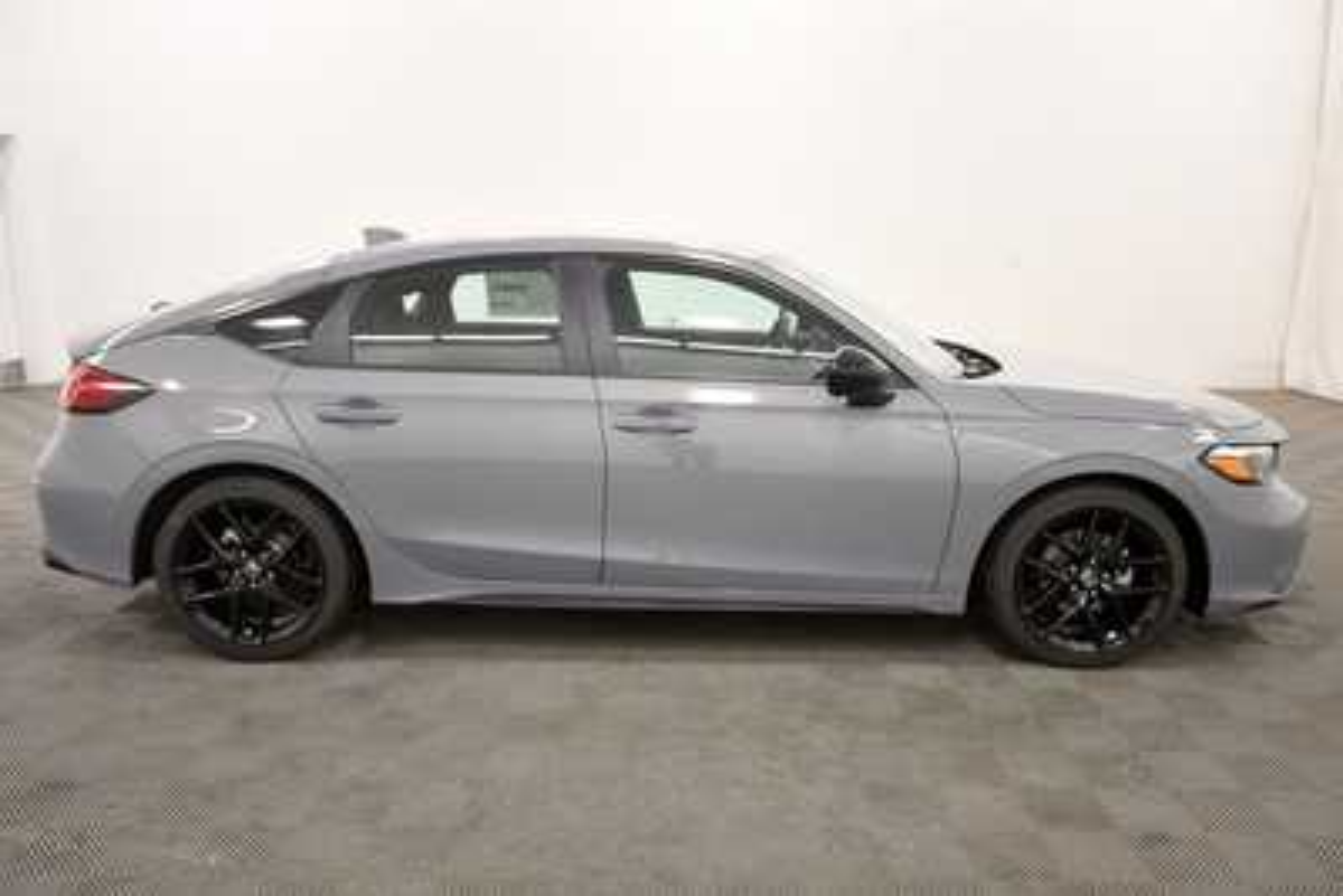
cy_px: 448
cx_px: 672
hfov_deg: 67.4
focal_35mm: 27
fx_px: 1008
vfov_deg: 48.0
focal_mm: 18
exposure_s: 1/125
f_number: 5.6
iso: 900
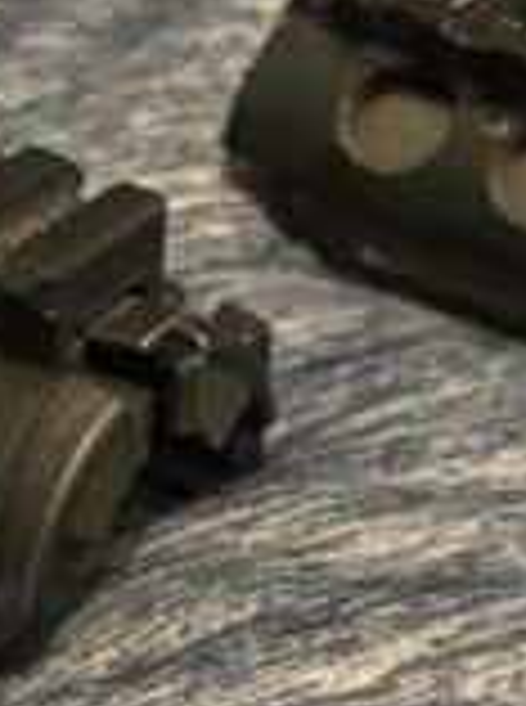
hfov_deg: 8.7
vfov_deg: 11.6
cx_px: 400
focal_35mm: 170
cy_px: 454
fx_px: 3458
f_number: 1.6
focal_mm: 5.96
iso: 800
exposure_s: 1/30
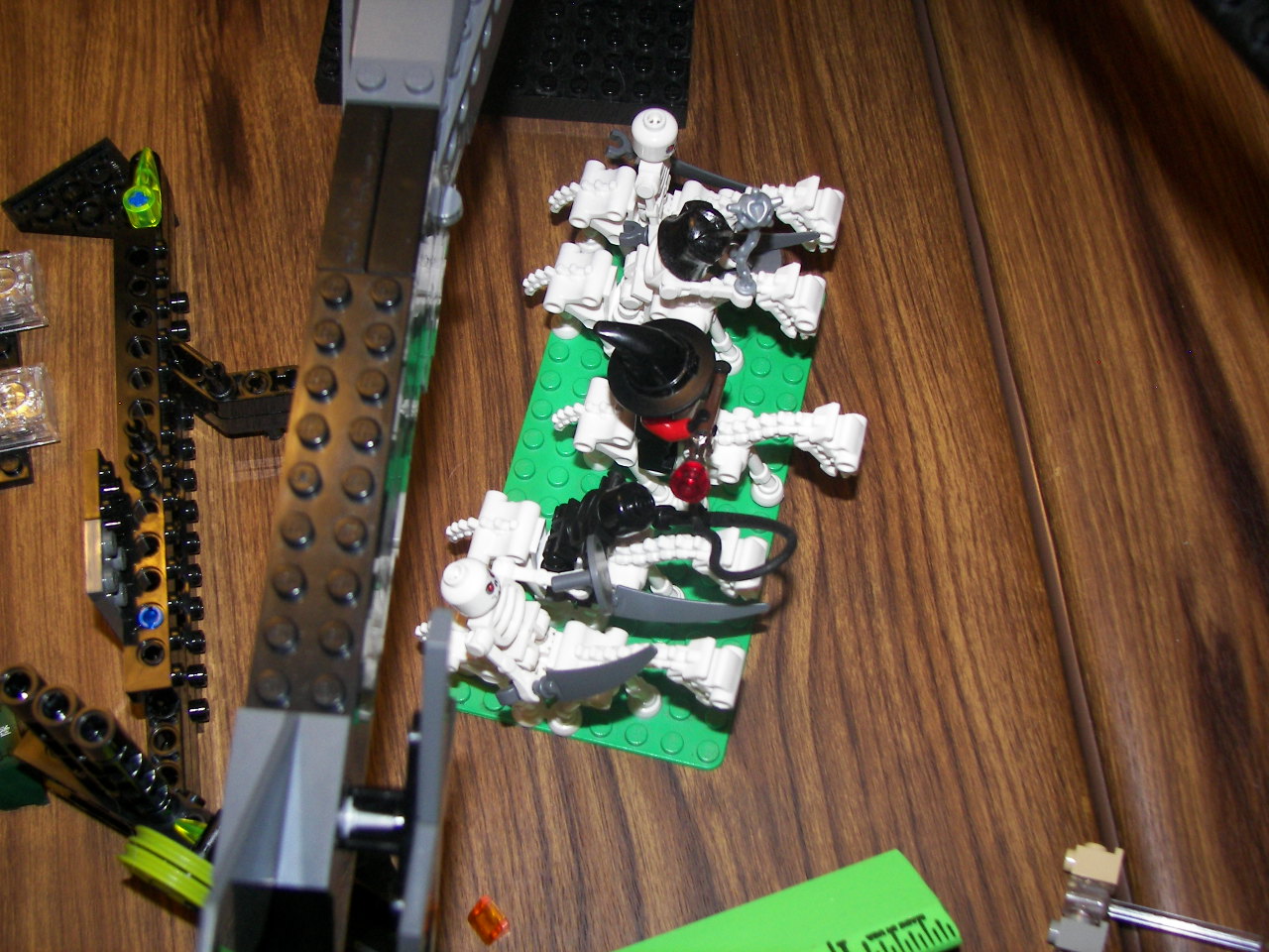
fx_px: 1760
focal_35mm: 48
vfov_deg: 30.3
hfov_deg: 39.7
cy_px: 476
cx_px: 634
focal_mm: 8
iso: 100
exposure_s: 1/30
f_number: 2.8
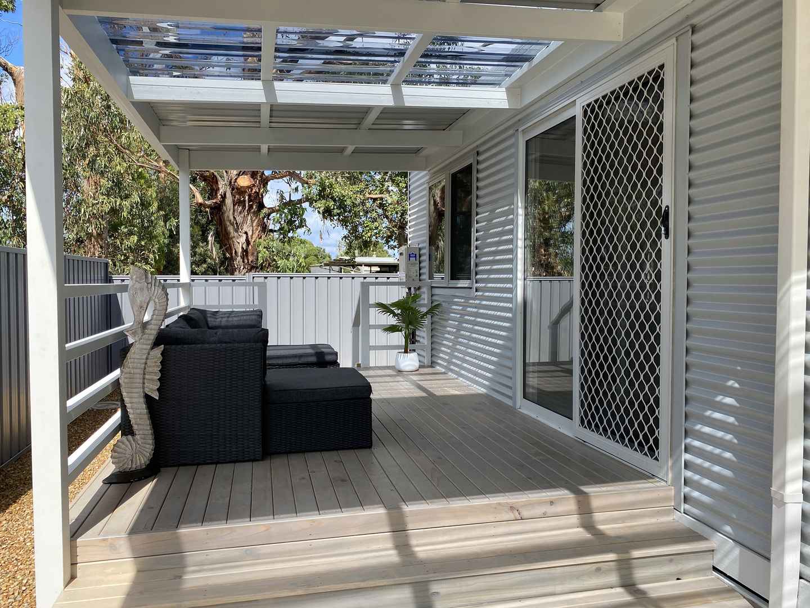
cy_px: 304
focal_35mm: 26
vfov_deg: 53.1
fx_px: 608
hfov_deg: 67.3
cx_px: 405
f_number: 1.8
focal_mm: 4.25
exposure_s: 1/981
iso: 32
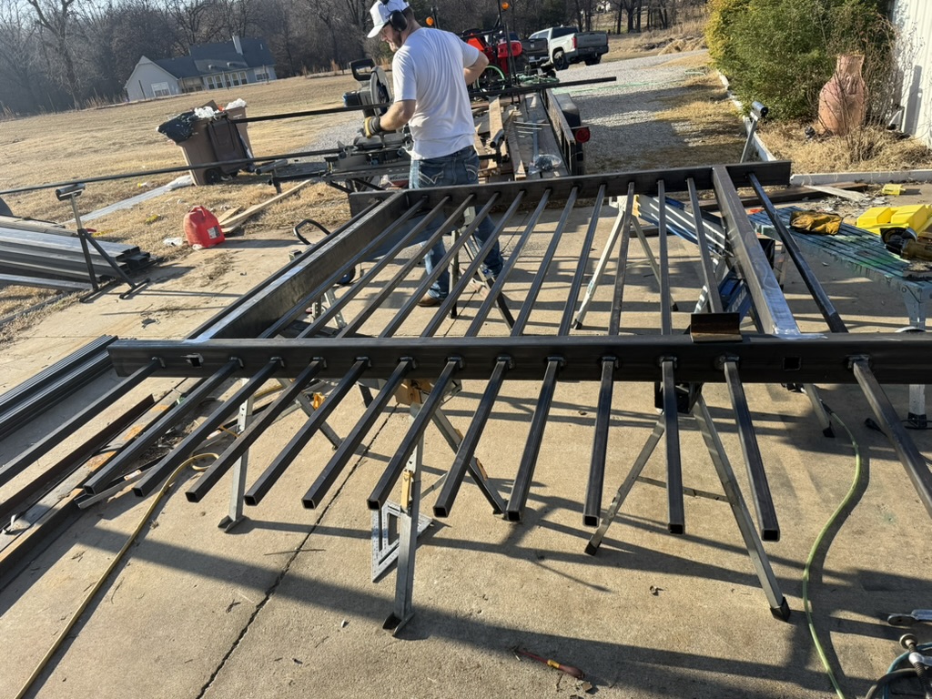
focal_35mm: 24
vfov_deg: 56.8
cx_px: 466
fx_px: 646
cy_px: 350
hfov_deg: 71.6
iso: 80
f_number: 1.78
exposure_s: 1/1689
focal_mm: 6.76
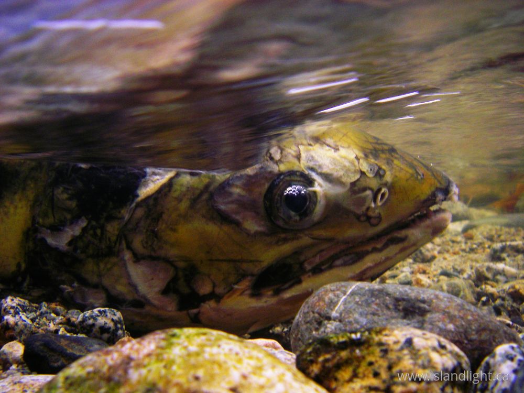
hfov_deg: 49.0
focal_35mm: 38
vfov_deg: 37.7
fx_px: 575
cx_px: 262
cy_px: 196
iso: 80
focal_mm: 6.3
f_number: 3.3
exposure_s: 1/50
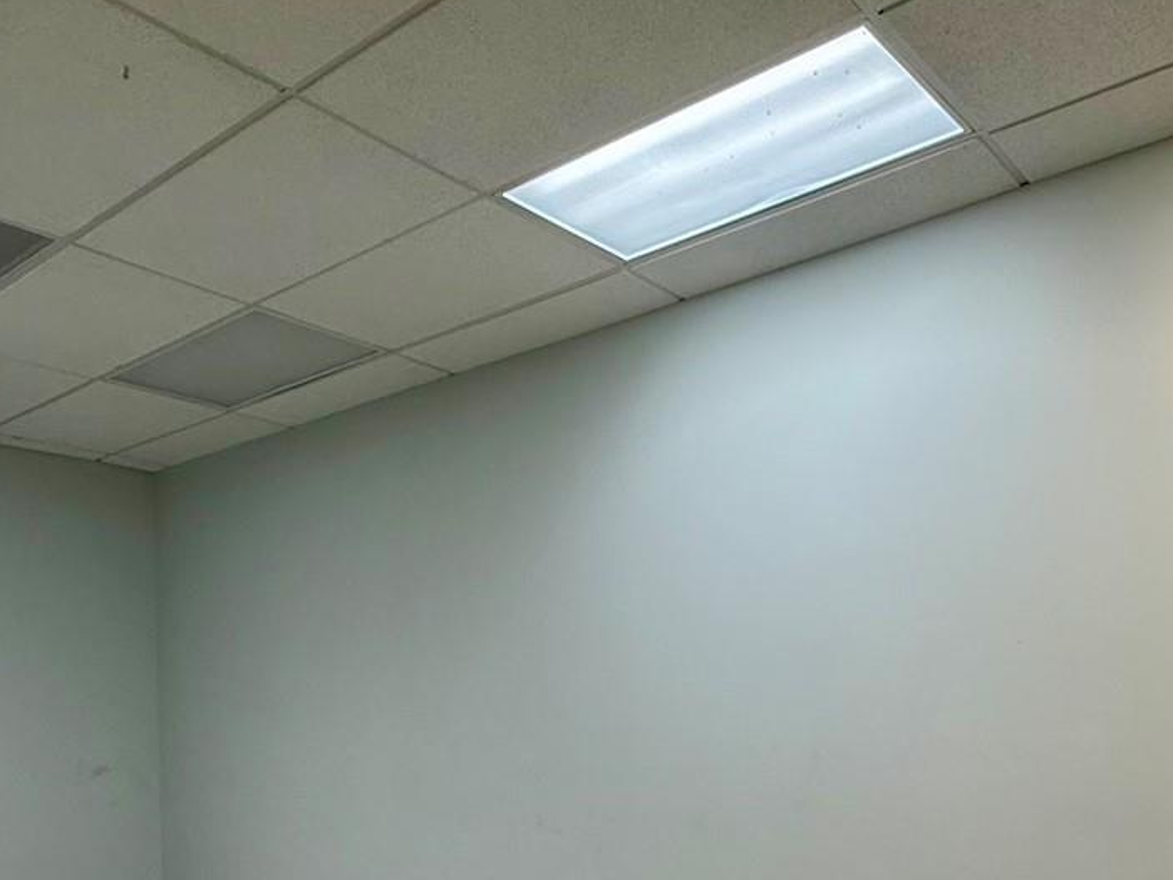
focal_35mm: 32
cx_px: 682
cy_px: 773
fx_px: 1084
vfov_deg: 41.1
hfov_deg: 56.5
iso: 160
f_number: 2.2
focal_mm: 2.22
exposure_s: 1/120
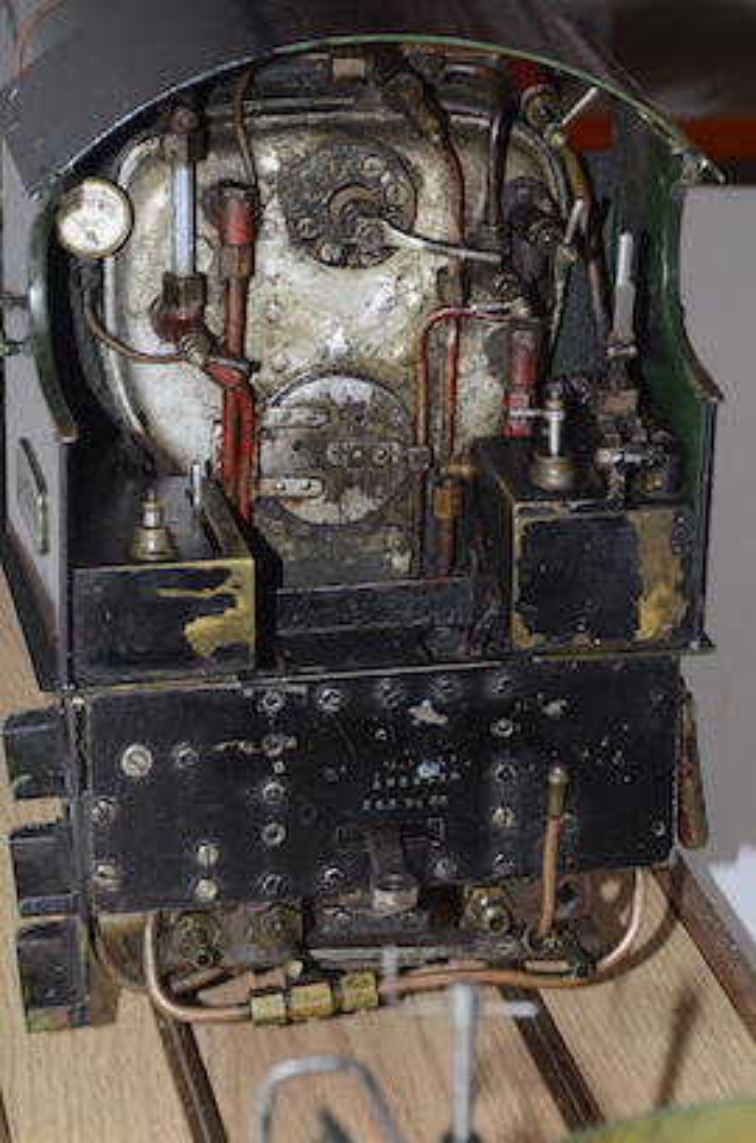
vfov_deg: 14.4
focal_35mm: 142
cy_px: 572
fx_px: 4511
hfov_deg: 9.6
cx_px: 378
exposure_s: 1/60
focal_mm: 95
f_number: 14
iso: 800
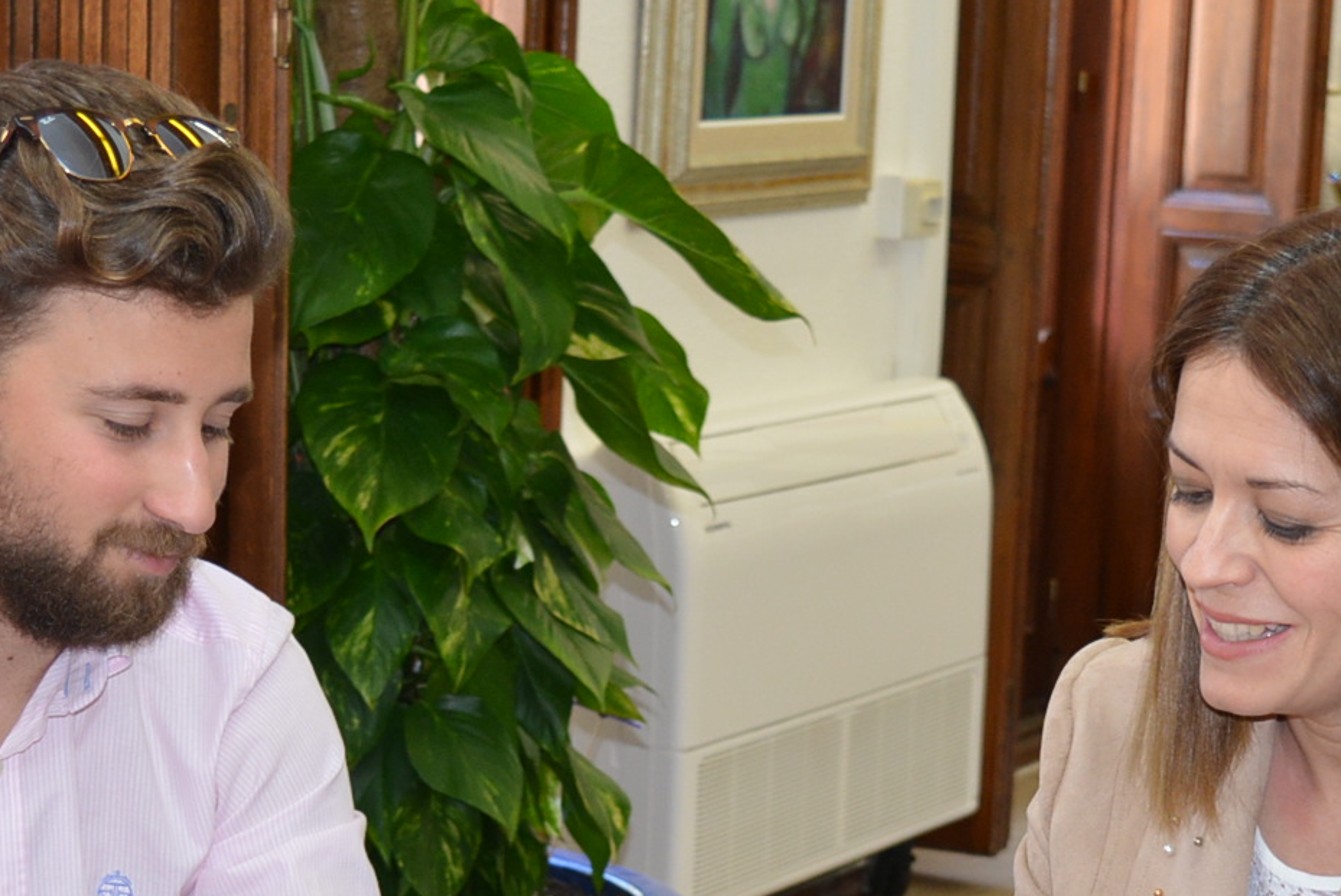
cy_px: 897
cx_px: 684
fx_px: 4324
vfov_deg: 11.7
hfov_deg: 17.6
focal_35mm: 116
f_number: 4
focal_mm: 24
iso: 400
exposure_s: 1/60
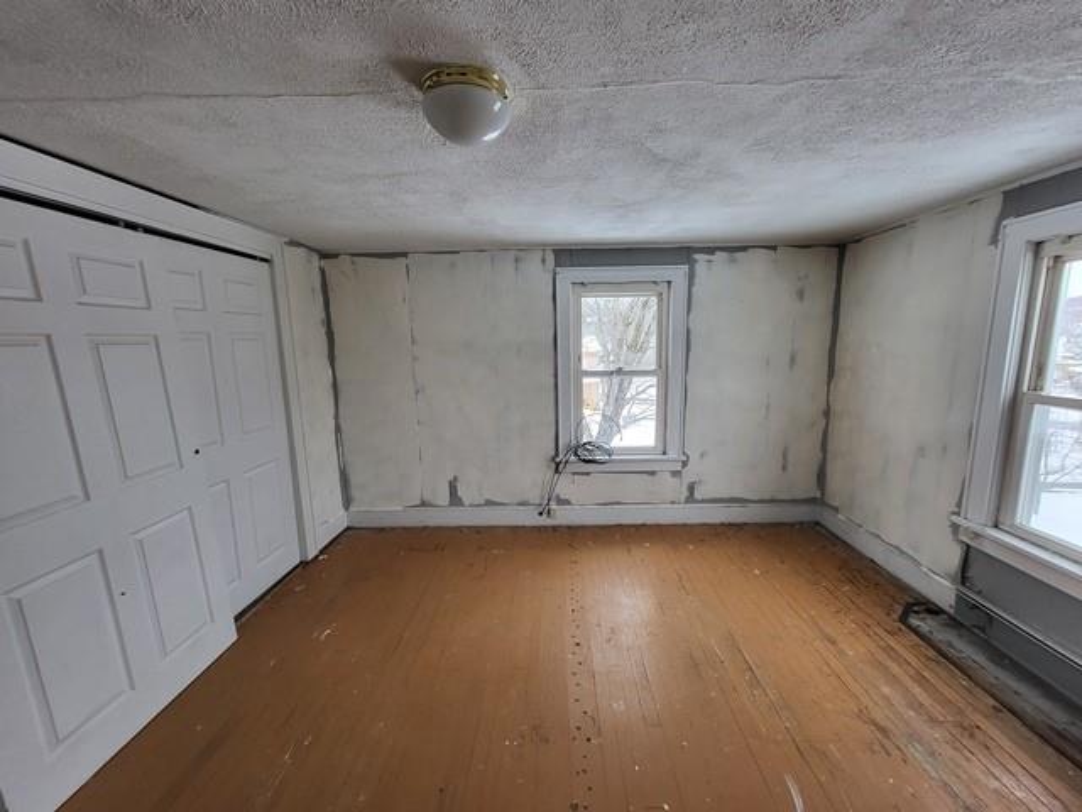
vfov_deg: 89.9
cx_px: 541
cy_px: 406
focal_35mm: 13
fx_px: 406
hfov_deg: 106.2
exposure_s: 1/60
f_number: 2.2
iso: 160
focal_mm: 1.74
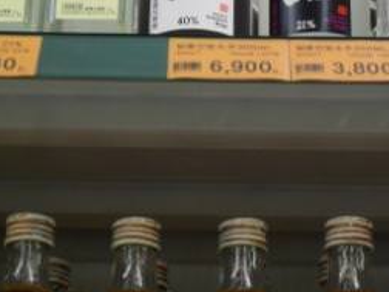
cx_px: 266
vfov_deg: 10.8
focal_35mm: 137
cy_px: 36
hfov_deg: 14.4
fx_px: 1540
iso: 200
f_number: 5
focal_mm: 13.6
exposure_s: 1/30
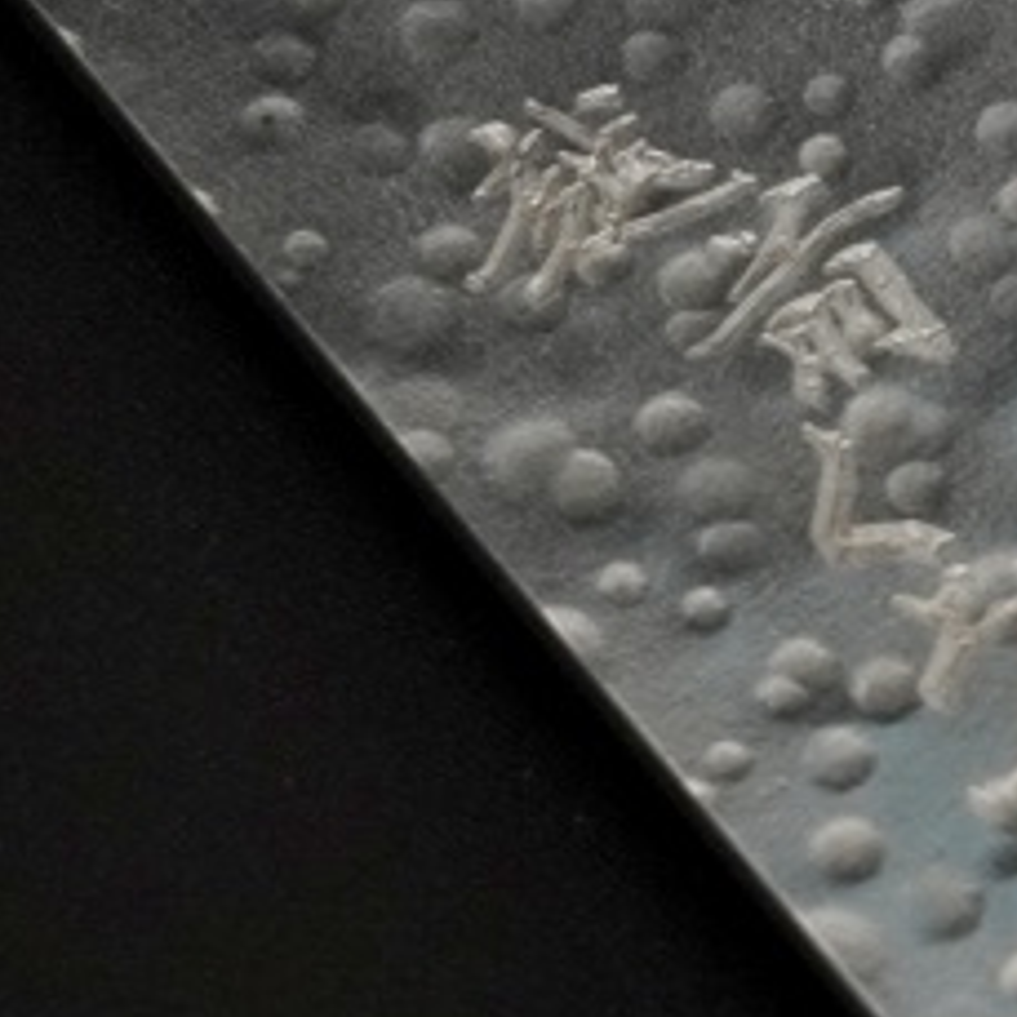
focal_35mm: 451
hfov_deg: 3.9
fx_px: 14991
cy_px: 373
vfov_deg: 3.9
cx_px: 1590
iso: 640
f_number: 5.6
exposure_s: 1/160
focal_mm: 50
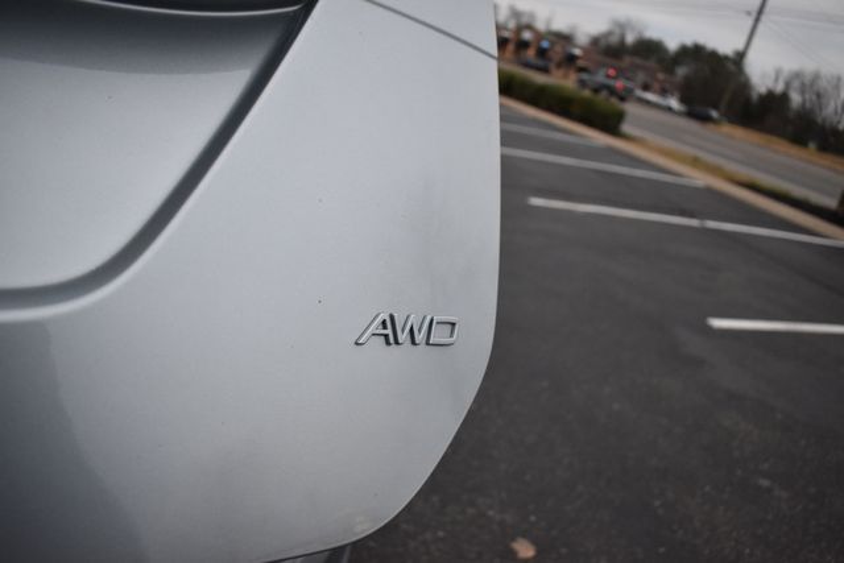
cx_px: 422
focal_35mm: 27
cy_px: 282
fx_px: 633
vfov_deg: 48.0
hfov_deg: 67.4
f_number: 3.5
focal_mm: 18
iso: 800
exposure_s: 1/250
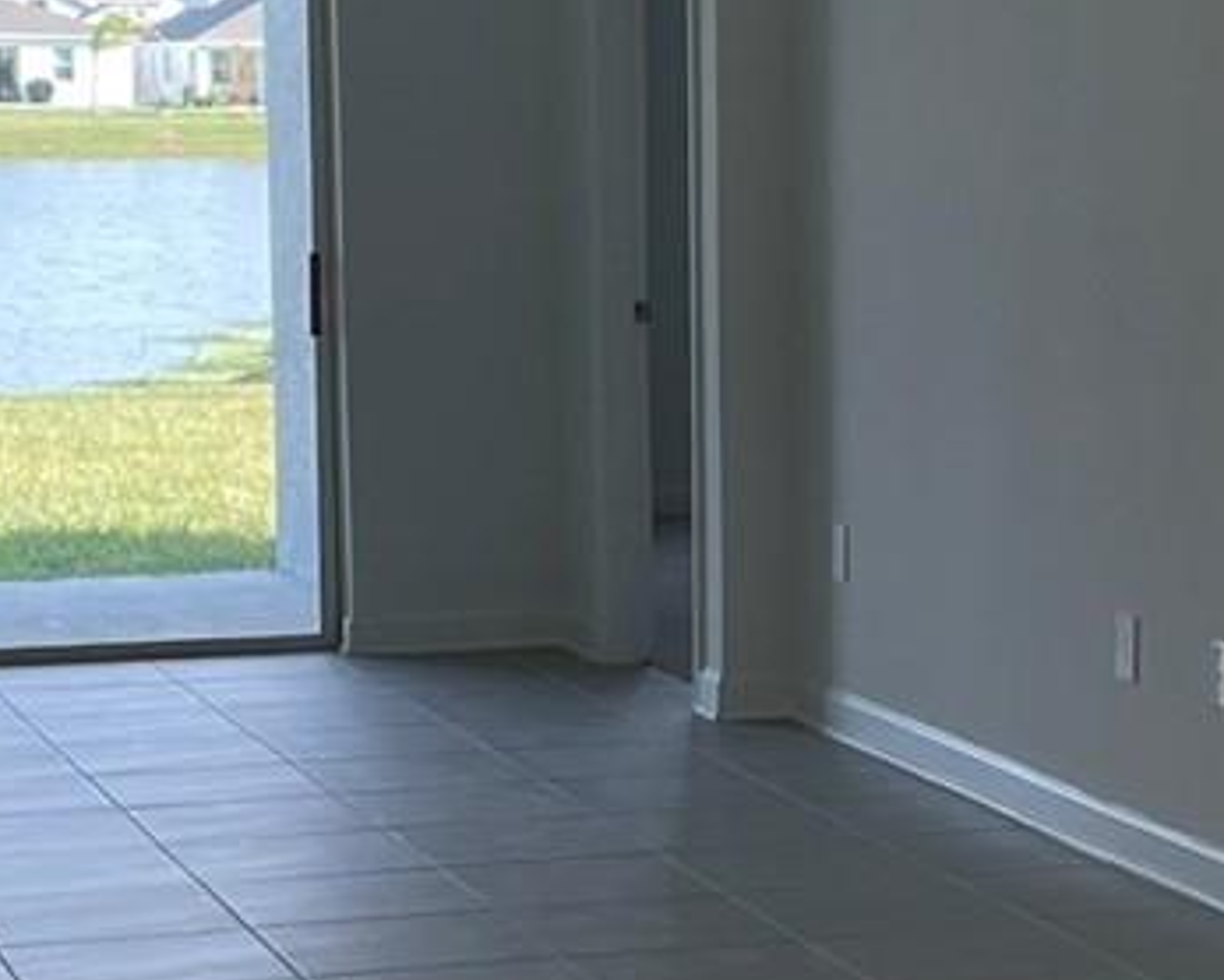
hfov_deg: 16.3
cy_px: 666
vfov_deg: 13.2
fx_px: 4241
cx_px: 1030
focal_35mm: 117
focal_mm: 4.2
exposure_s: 1/120
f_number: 1.6
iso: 32
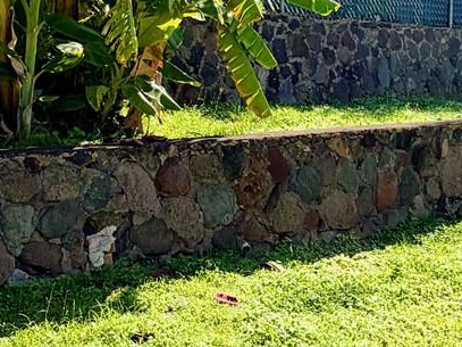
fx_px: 734
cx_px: 395
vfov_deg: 26.4
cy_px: 122
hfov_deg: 33.5
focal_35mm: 55
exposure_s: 1/770
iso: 25
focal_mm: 2.22
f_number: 2.2
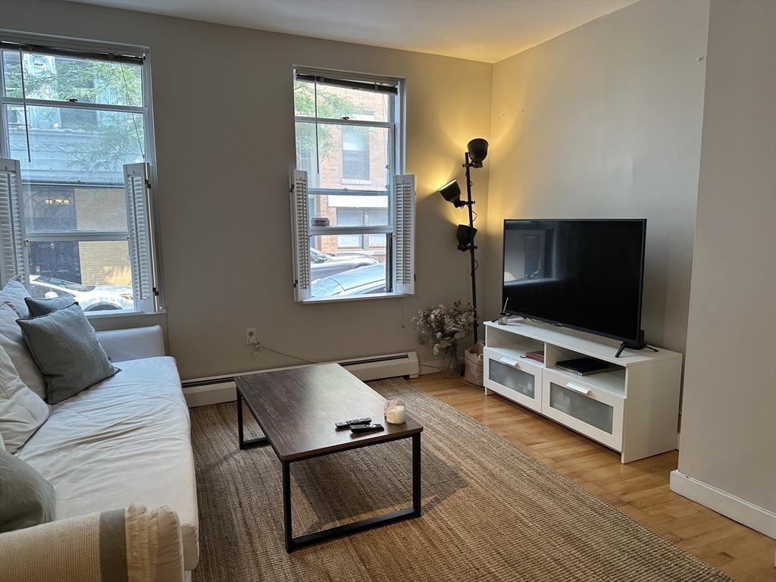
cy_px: 291
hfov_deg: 71.6
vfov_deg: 56.8
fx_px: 538
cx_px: 388
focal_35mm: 24
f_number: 1.78
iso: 100
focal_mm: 6.86
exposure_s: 1/120
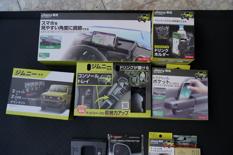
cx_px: 116
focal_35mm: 35
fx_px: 227
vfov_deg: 37.9
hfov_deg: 54.4
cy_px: 78
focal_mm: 35
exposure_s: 1/500
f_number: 3.5
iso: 1600
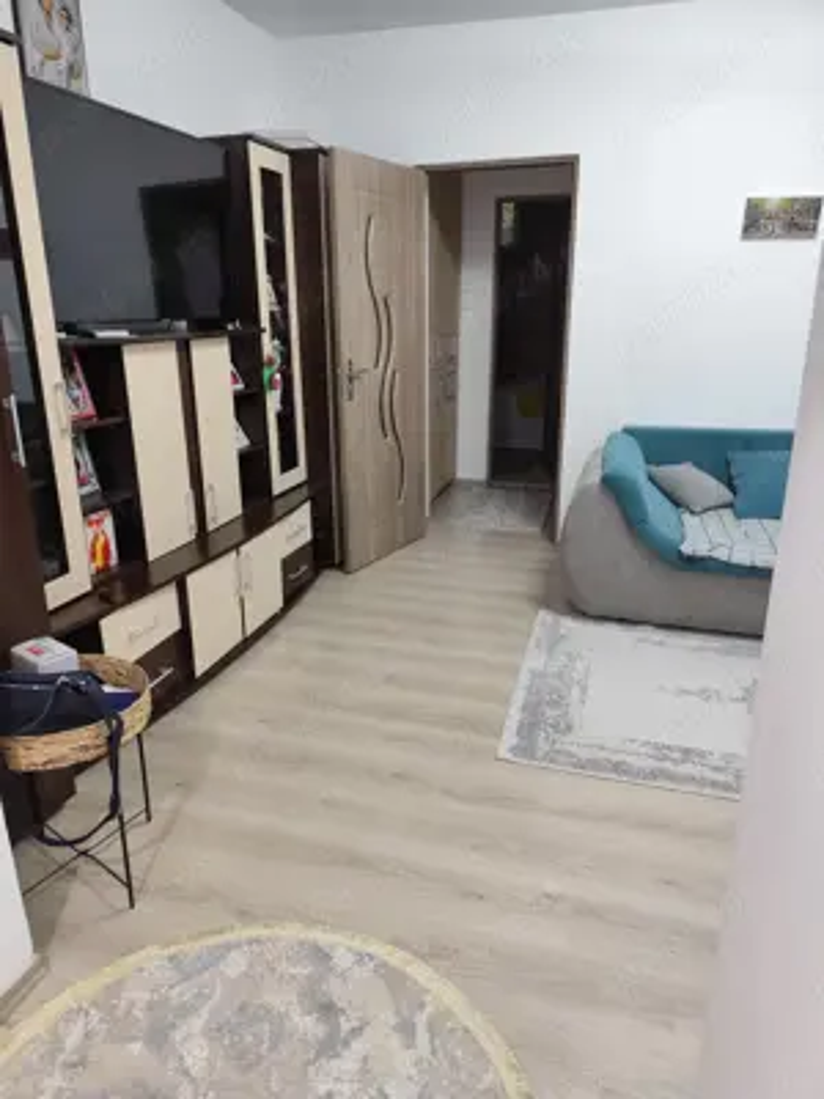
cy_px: 550
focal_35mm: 23
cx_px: 412
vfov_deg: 73.9
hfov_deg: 58.9
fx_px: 730
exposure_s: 1/50
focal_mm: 6.14
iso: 1000
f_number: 1.65
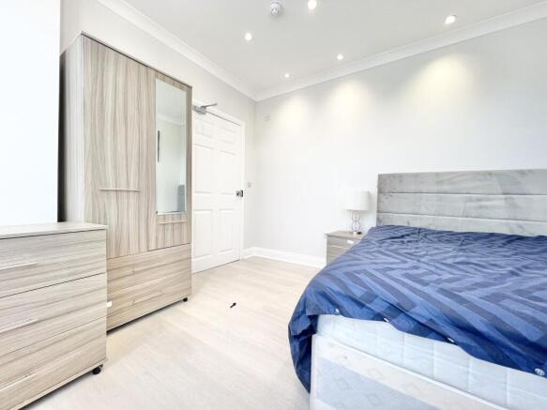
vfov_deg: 89.9
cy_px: 205
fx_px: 205
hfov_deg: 106.2
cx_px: 274
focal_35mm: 13
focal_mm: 1.57
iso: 160
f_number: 1.8
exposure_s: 1/50
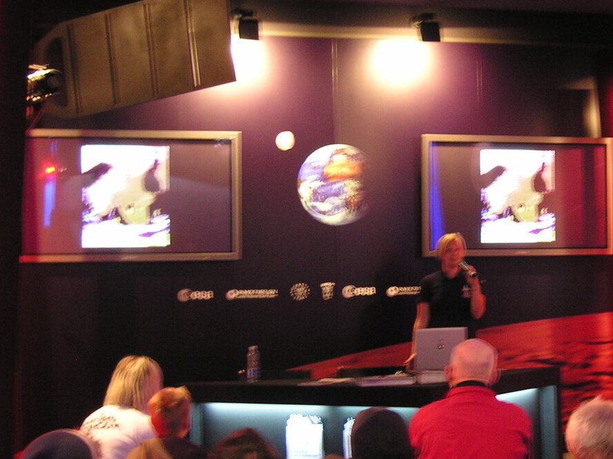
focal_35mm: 80
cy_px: 258
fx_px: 1417
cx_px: 569
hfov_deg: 23.7
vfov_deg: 18.4
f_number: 3.1
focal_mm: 9.3
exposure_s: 1/3.8
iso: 112
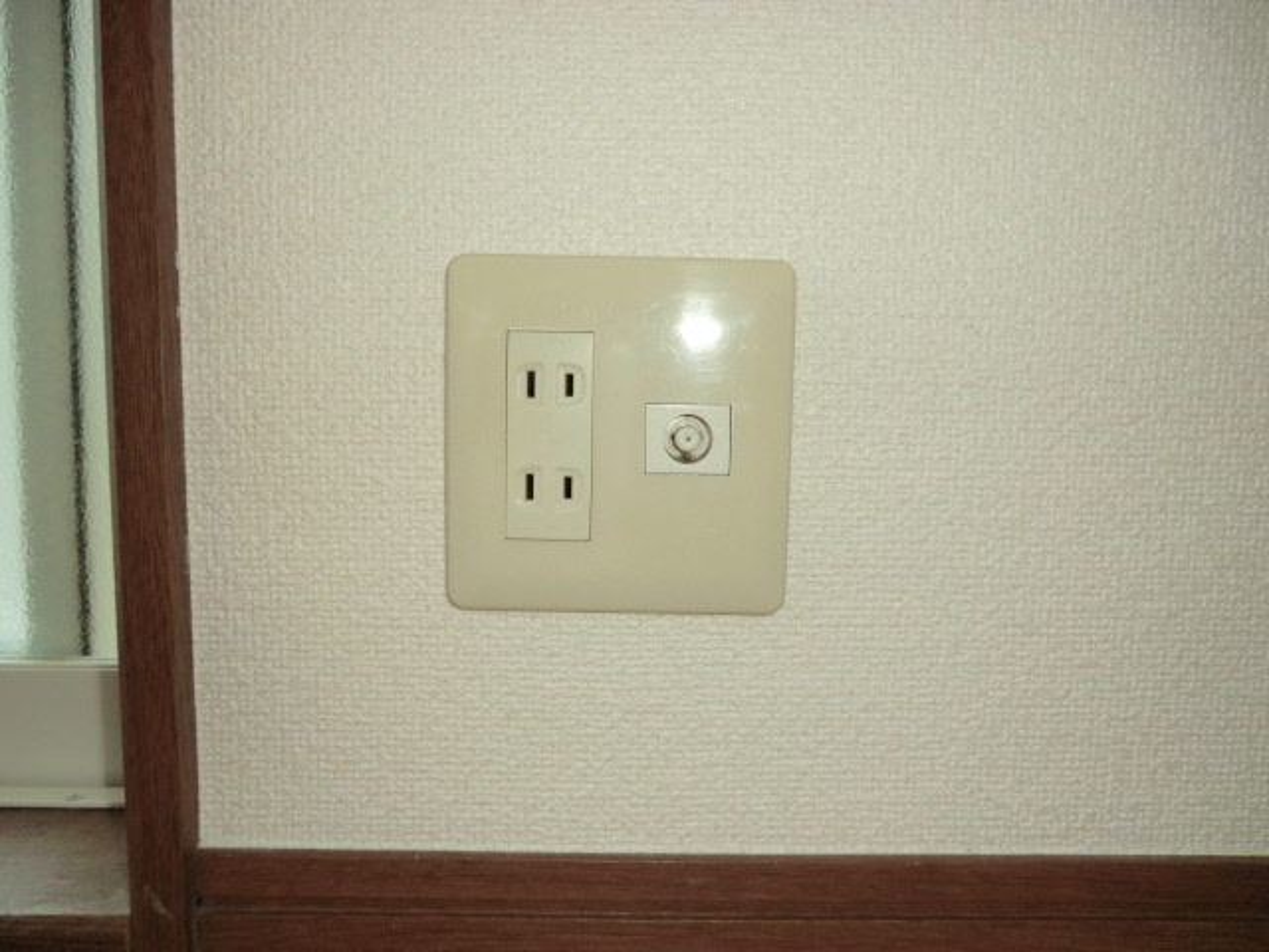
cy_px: 476
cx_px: 634
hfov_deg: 71.6
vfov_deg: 56.8
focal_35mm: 24
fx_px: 880
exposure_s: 1/60
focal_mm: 4.3
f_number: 3.2
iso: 200
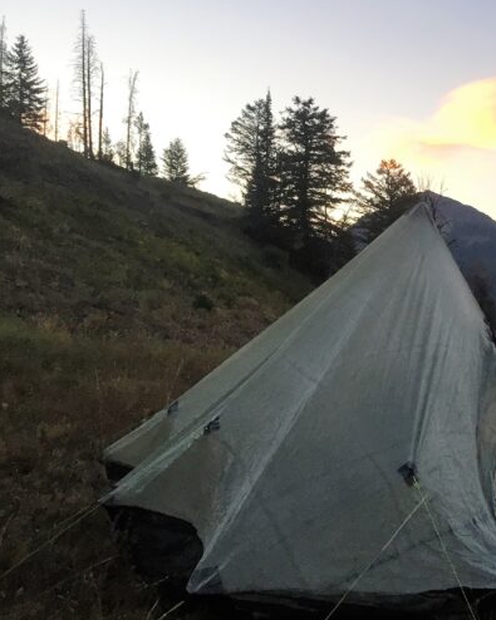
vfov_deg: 42.0
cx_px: 461
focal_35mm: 44
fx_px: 808
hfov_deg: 32.2
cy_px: 309
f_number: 2.2
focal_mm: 4.15
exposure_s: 1/30
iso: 32
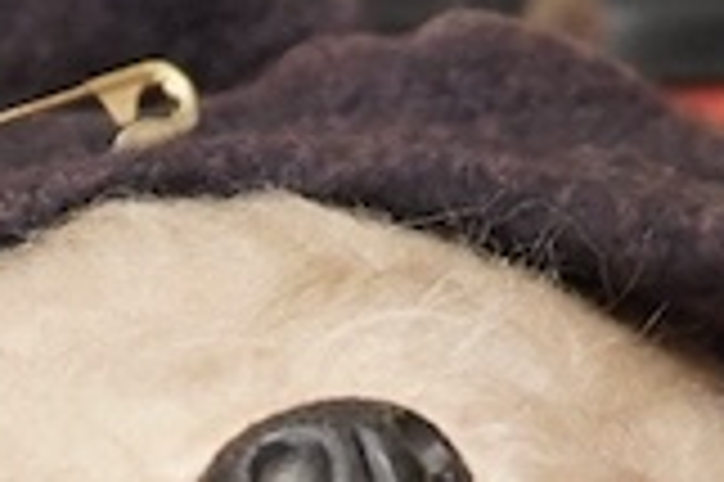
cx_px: 79
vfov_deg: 4.3
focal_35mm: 314
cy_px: 1171
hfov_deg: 6.6
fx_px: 6308
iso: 2000
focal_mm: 30
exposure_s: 1/100
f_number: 6.3
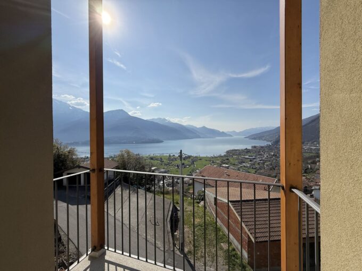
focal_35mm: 14
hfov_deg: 102.1
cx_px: 181
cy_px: 136
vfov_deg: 85.7
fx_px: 146
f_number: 2.2
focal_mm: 2.22
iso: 40
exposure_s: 1/5618
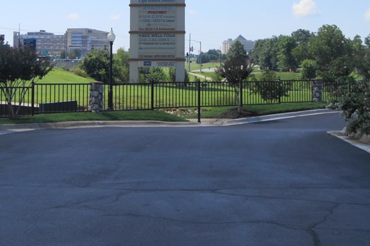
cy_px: 5
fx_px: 667
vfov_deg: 20.3
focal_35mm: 65
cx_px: 160
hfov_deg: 30.9
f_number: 8
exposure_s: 1/500
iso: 100
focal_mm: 22
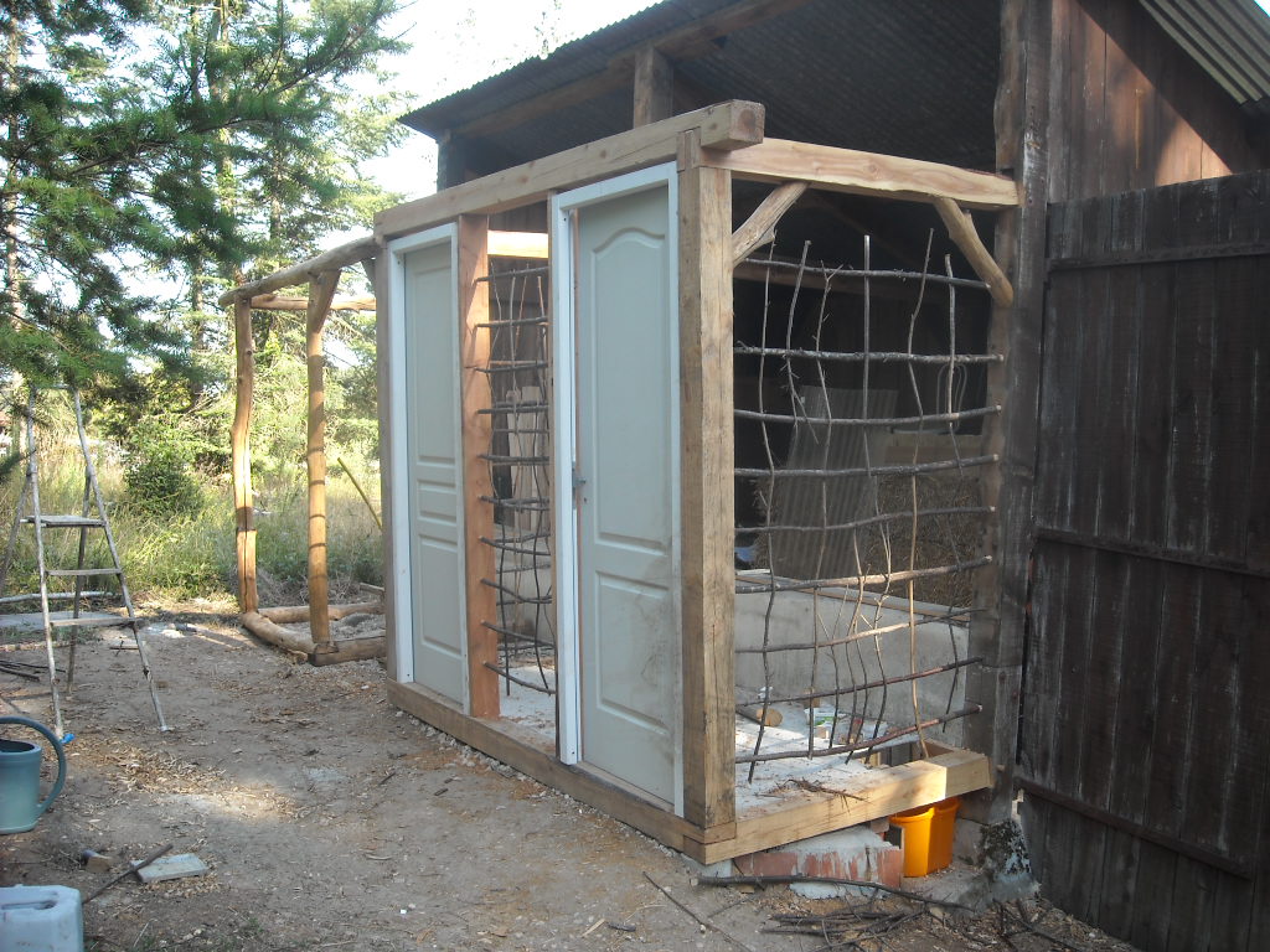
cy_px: 476
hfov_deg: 52.6
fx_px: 1284
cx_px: 635
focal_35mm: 35
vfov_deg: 40.7
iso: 64
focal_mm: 5.7
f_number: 2.8
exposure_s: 1/114
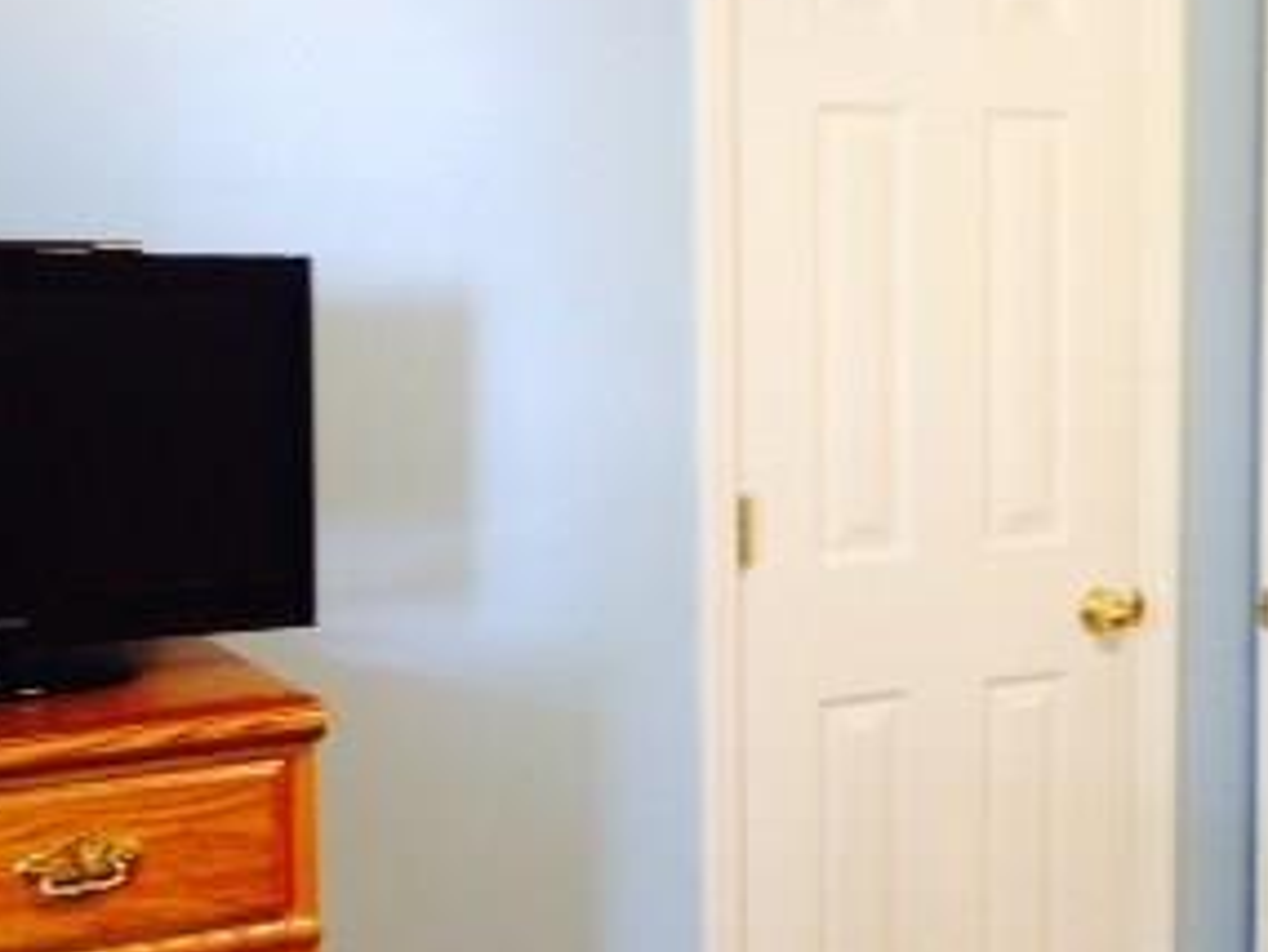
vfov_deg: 19.9
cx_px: 1246
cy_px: 498
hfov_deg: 25.1
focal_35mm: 74
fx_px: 2712
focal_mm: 4.12
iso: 160
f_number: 2.4
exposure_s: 1/20
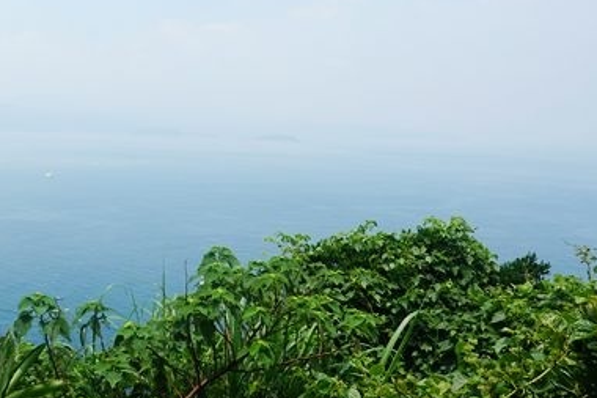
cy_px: 120
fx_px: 680
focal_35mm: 41
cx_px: 145
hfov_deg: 45.7
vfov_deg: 32.2
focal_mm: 9
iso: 125
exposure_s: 1/640
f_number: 5.6
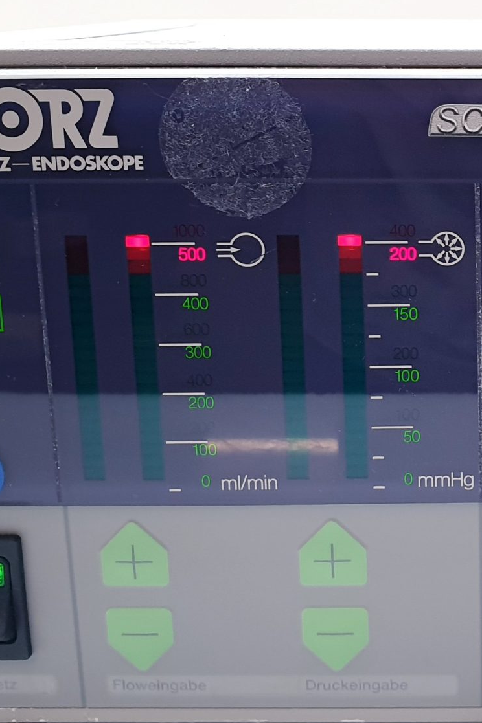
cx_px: 556
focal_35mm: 62
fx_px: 1246
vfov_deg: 32.2
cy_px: 273
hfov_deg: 20.7
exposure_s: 1/50
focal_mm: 4.3
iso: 125
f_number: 2.4
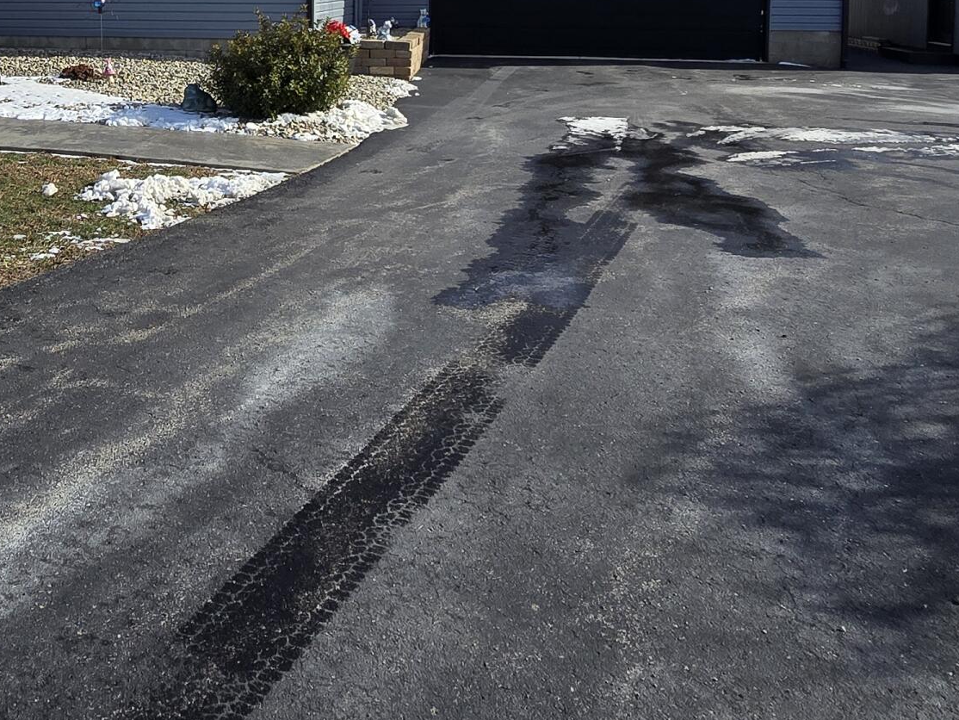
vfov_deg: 37.0
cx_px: 235
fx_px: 970
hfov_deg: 50.4
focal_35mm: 35
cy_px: 20
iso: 50
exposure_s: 1/2404
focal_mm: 2.2
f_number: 2.2
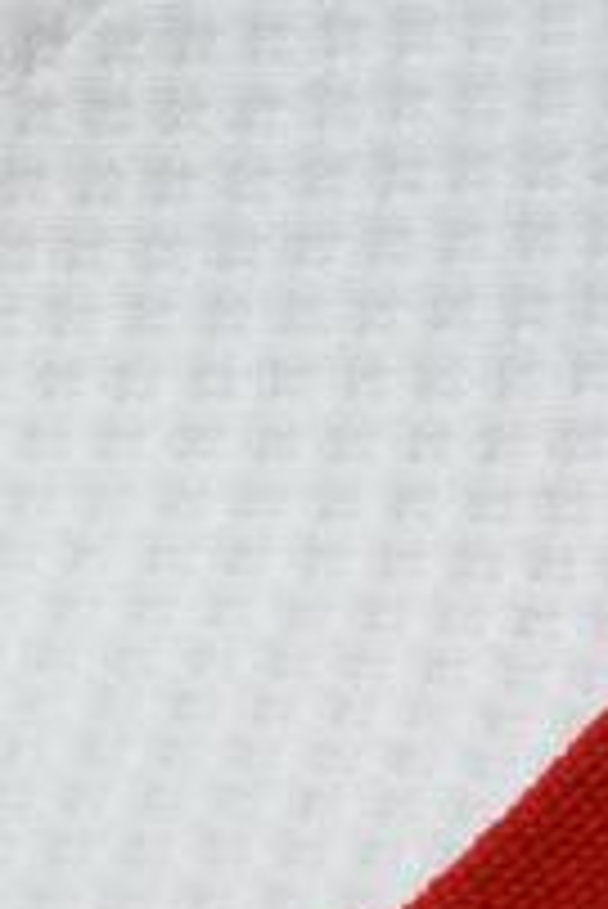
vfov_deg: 2.0
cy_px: 1130
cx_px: -712
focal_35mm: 1050
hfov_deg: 1.3
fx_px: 26561
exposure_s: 1/125
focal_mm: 105
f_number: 20
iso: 100
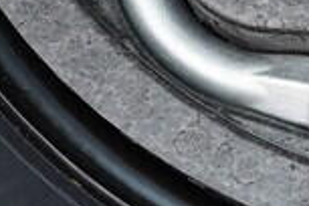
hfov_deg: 8.3
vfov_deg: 5.7
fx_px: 2068
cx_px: 511
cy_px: -80
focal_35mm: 241
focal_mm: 24
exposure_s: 1/40
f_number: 2.8
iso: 200
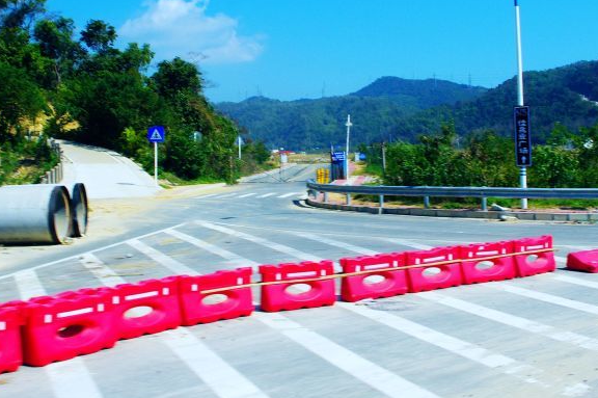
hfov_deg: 41.1
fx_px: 797
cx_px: 272
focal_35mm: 48
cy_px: 130
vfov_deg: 27.8
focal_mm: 18
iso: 200
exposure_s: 1/250
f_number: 11
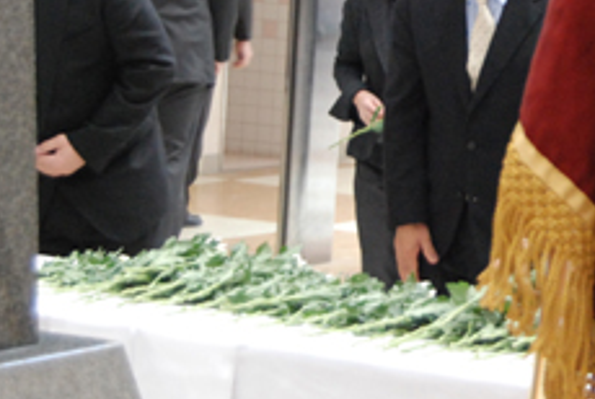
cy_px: 23
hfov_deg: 12.3
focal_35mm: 164
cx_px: 616
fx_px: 2714
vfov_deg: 8.4
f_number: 4.8
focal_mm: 42
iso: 1600
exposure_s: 1/50
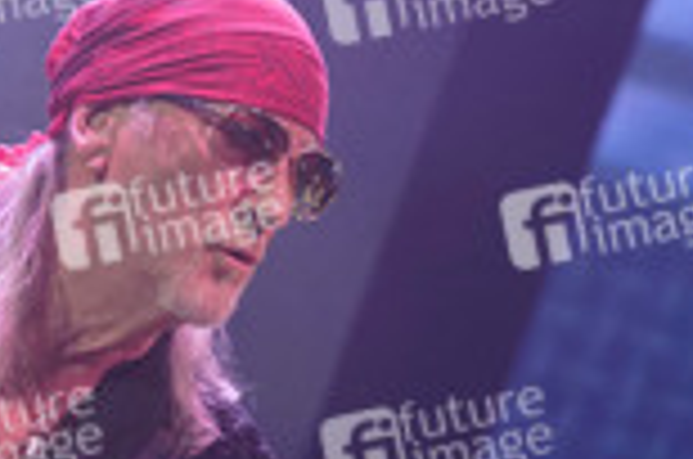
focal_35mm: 317
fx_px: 6090
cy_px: 554
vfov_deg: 4.3
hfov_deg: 6.5
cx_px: 47
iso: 1600
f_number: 5.6
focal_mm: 108
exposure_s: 1/250
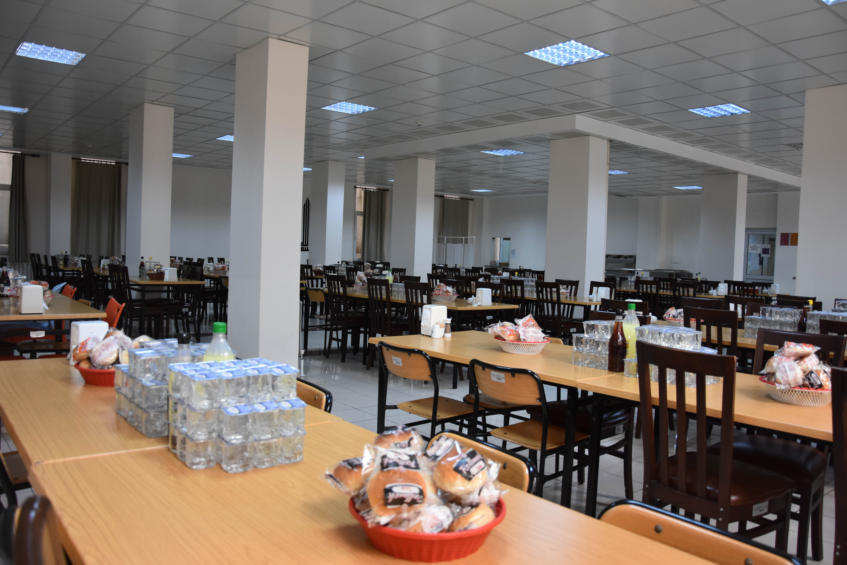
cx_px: 424
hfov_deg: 67.4
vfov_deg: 47.9
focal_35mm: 27
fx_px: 635
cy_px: 282
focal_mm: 18
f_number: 4
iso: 800
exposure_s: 1/60
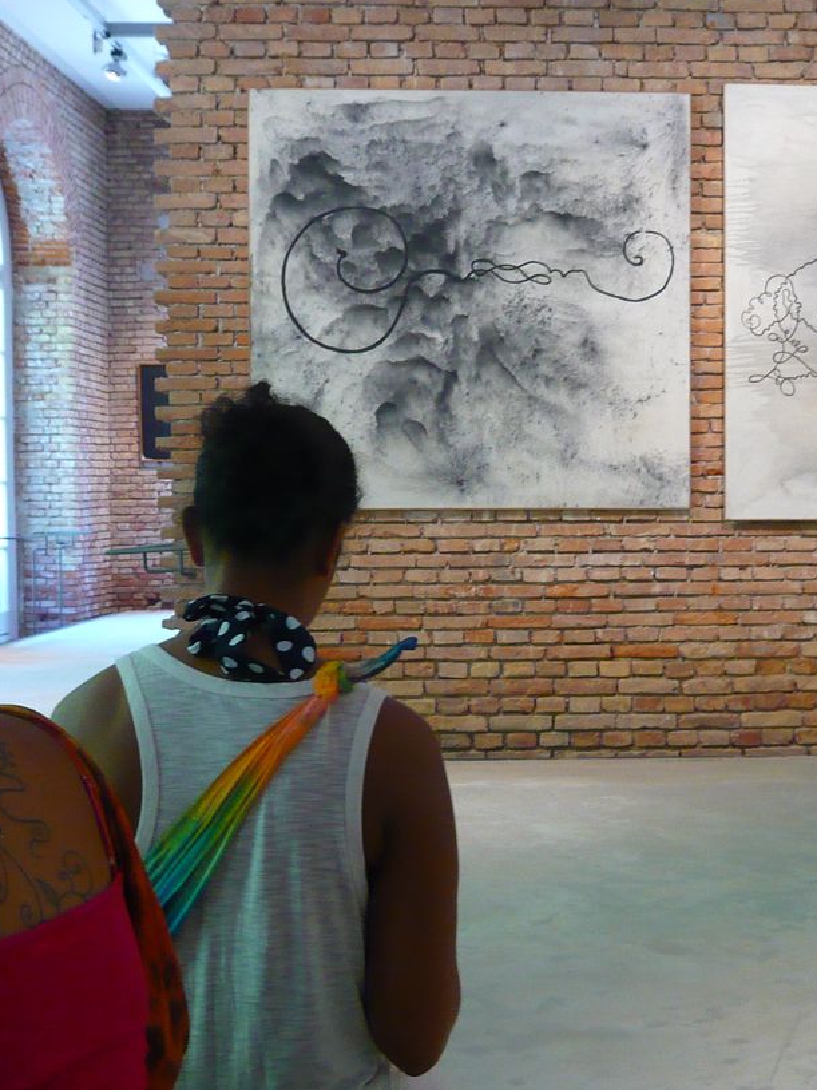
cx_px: 697
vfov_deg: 36.2
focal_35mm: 53
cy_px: 542
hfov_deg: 26.8
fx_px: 1668
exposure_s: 1/13
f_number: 3.1
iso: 200
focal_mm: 5.8
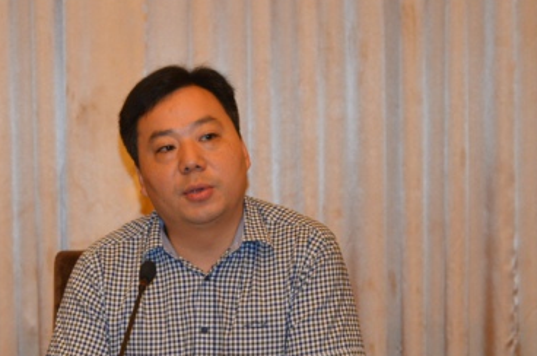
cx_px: 119
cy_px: 260
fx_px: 2262
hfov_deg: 13.5
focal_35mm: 152
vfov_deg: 9.0
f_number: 5.6
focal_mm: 55
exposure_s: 1/60
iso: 1100
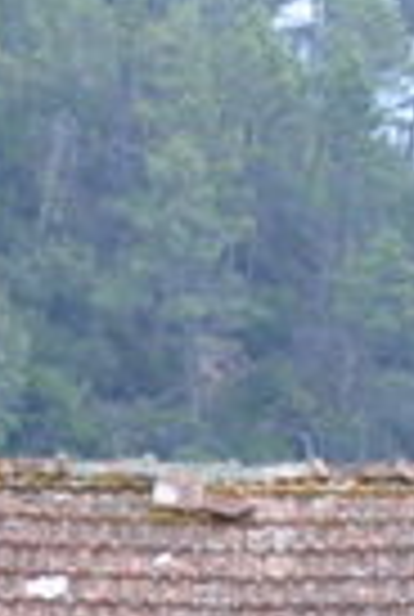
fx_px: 8101
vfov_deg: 4.3
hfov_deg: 2.9
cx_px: 436
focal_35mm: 472
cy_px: 1304
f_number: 4.4
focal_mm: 14.3
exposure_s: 1/125
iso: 100
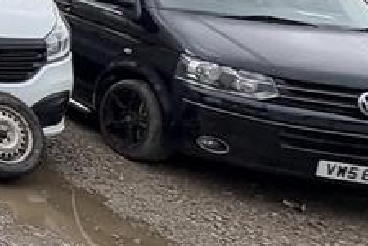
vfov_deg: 22.3
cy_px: -11
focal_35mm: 58
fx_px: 593
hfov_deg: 20.0
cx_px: -347
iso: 40
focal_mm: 2.22
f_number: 2.2
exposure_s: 1/99
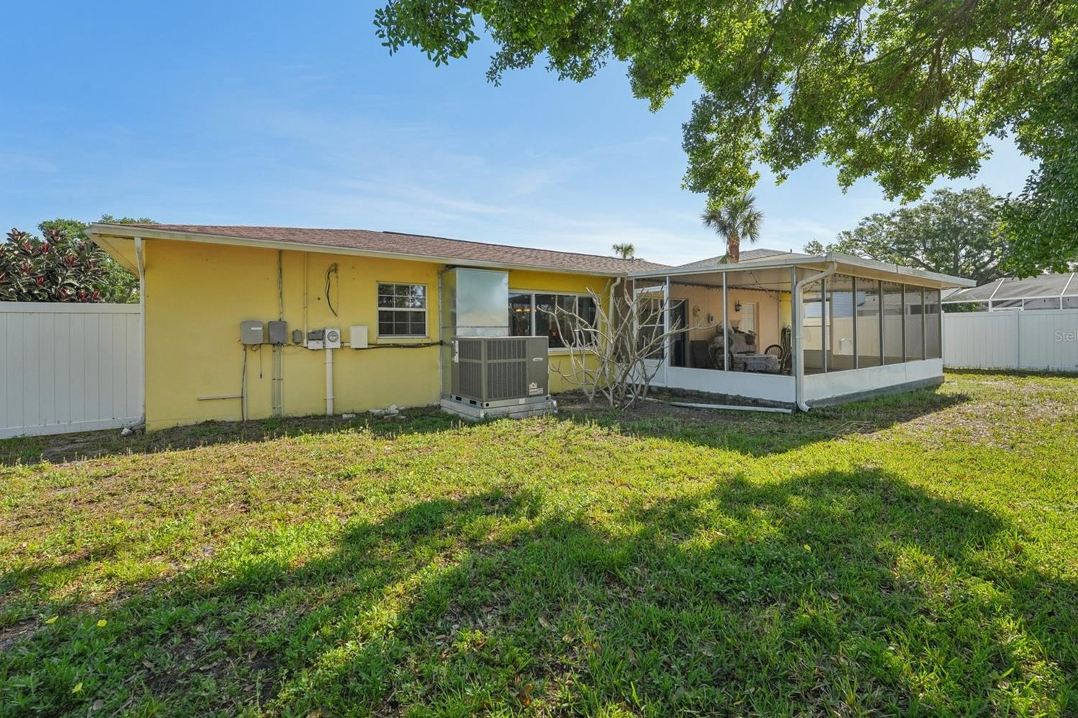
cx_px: 542
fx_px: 449
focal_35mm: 15
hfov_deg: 100.4
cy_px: 336
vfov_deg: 77.2
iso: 400
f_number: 8
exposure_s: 1/800
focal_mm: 14
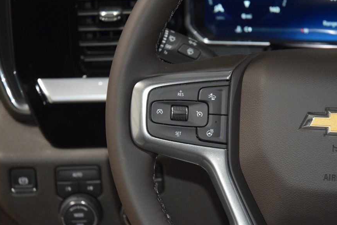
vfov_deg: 11.1
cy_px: 110
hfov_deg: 16.5
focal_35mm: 124
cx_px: 182
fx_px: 1161
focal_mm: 70
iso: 2500
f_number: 4.5
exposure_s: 1/60
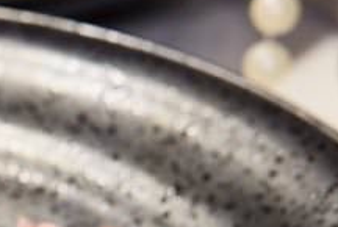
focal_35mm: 208
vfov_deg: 6.6
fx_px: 1957
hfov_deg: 9.3
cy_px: 324
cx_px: -302
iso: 500
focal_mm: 30
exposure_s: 1/60
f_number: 4
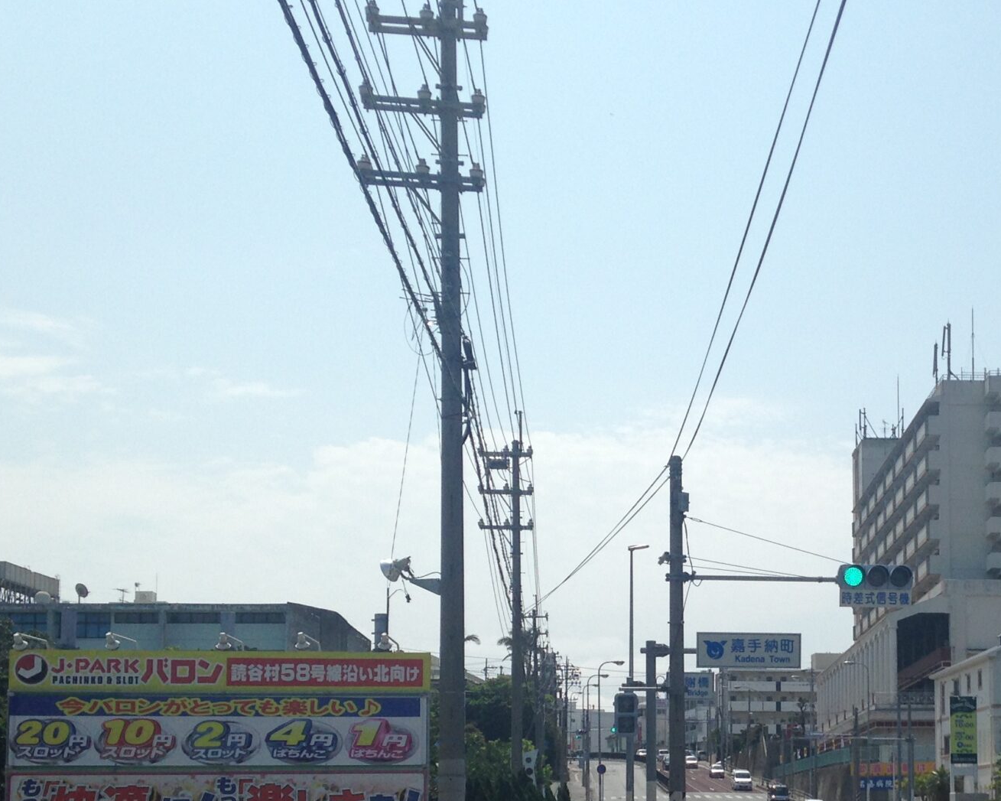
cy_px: 709
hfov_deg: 29.3
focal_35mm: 63
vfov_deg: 23.6
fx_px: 1866
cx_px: 801
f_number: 2.4
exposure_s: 1/3390
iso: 50
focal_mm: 4.12
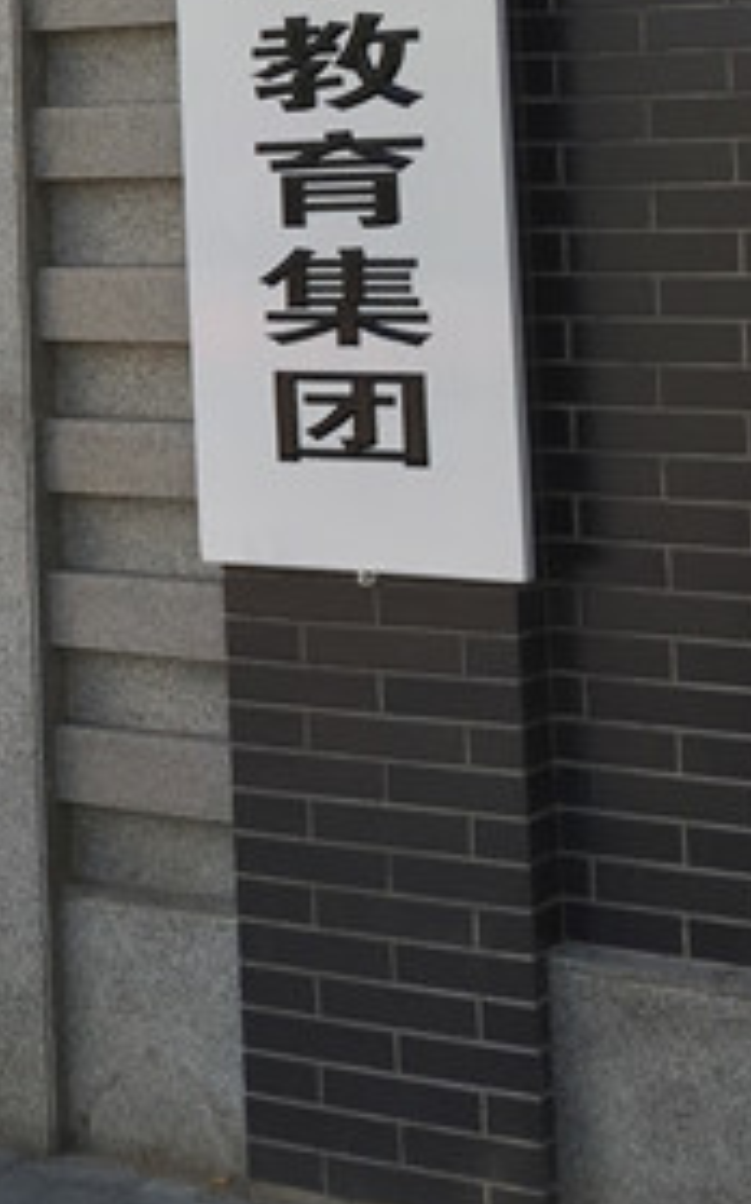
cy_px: 24
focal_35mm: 86
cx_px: -652
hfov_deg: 13.4
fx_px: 2821
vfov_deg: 23.2
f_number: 2.2
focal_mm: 4.15
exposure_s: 1/449
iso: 32
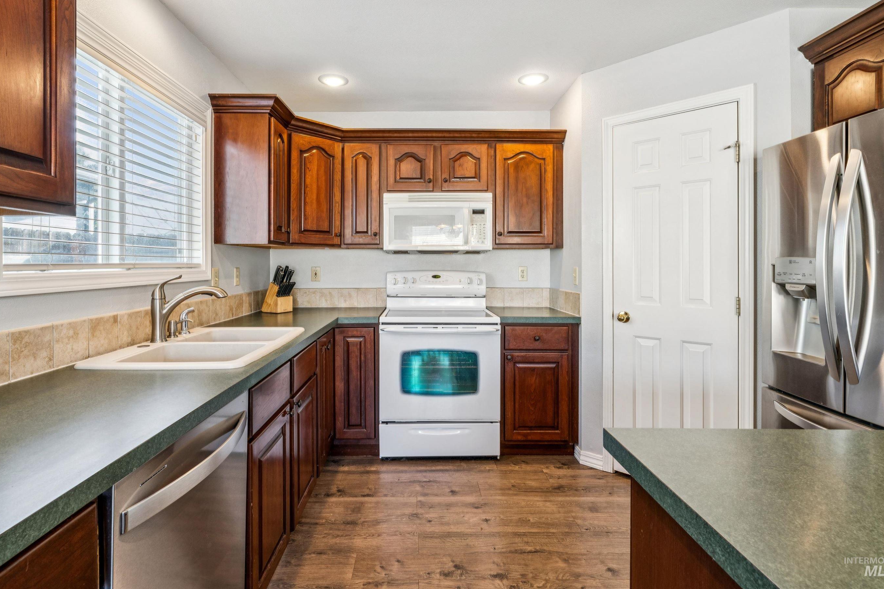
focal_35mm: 18
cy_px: 261
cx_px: 419
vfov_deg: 67.1
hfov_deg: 89.9
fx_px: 442
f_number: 13
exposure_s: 1/6
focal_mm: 15.9
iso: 400
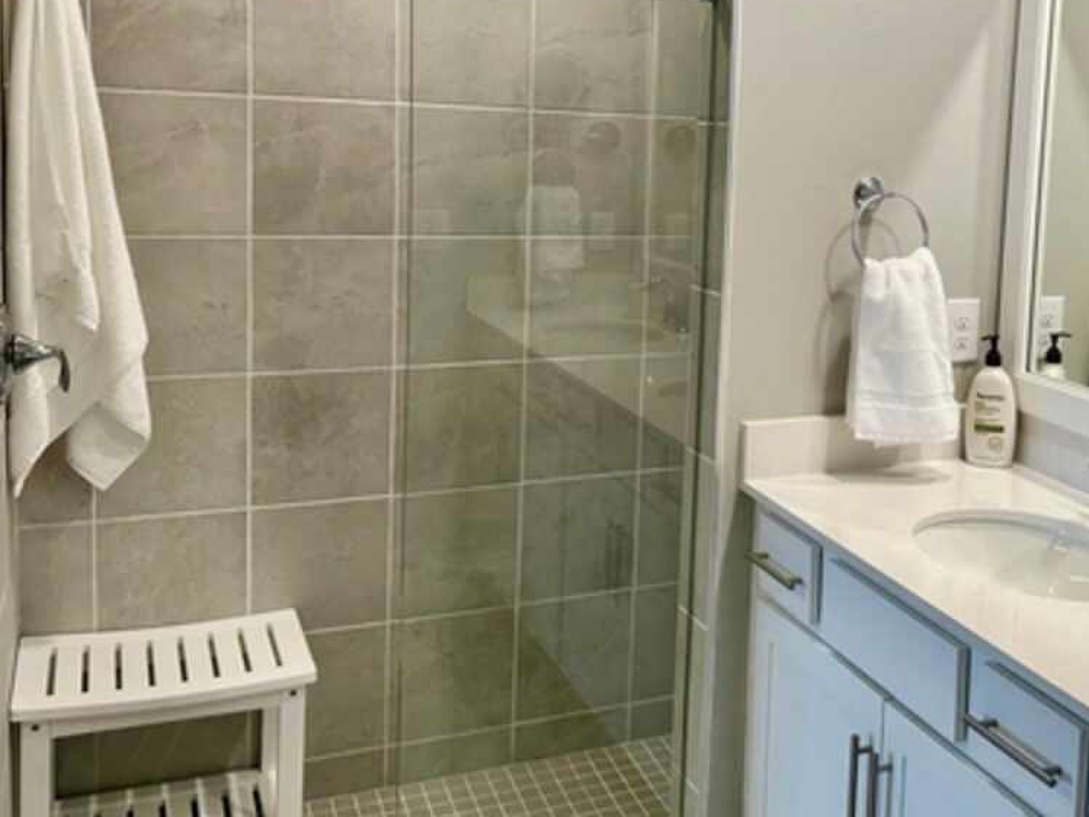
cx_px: 791
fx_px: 1290
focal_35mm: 41
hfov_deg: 44.5
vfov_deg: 34.7
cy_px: 259
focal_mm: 6.86
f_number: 1.78
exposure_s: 1/120
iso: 125
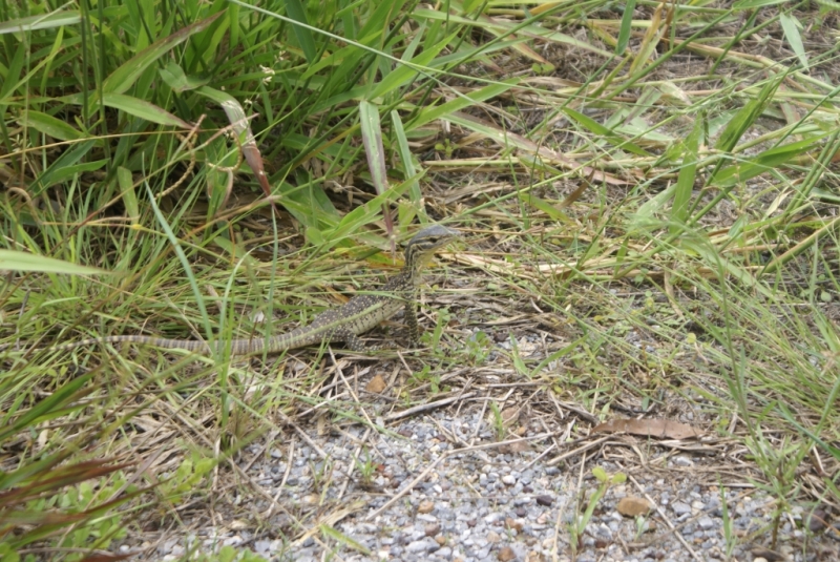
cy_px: 281
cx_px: 420
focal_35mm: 105
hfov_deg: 19.4
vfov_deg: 13.1
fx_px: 2452
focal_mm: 70
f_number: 7.1
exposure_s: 1/125
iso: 100
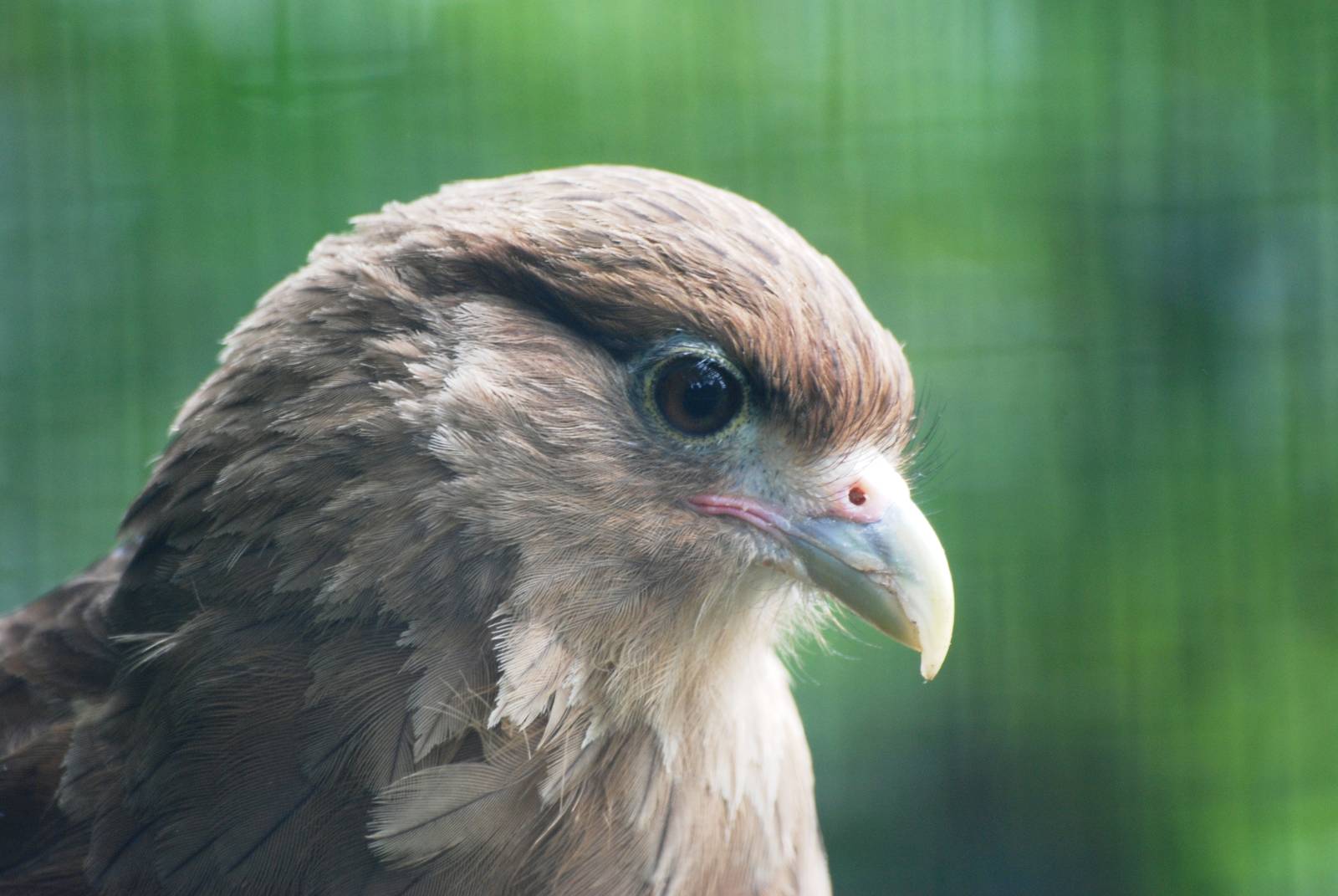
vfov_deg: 3.1
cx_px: 669
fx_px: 16745
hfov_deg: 4.6
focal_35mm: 450
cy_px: 448
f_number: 5.6
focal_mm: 300
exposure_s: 1/100
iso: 400
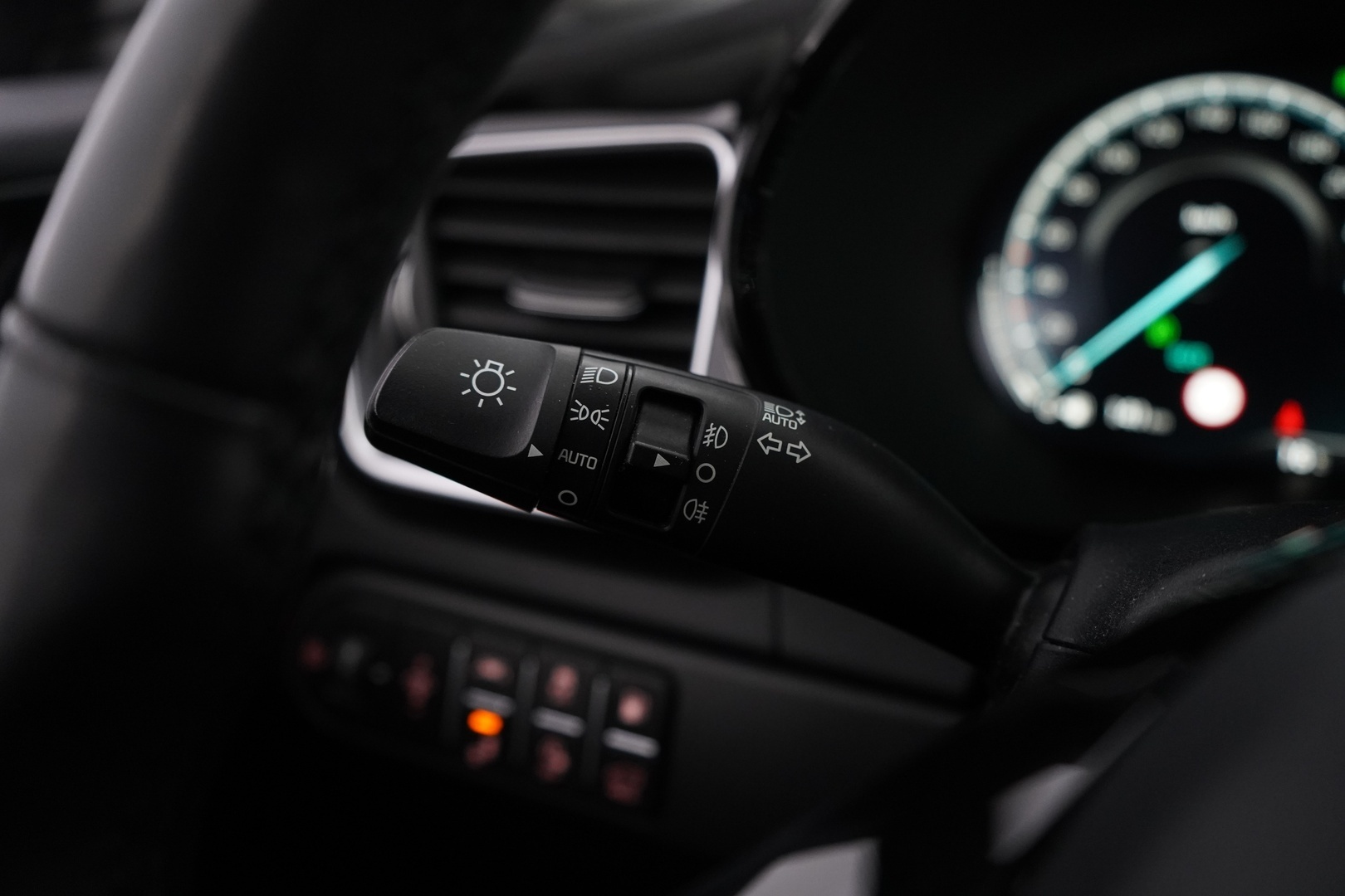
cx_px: 672
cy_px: 448
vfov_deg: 41.1
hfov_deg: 58.7
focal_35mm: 32
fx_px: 1195
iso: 4000
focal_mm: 32
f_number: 4
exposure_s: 1/80
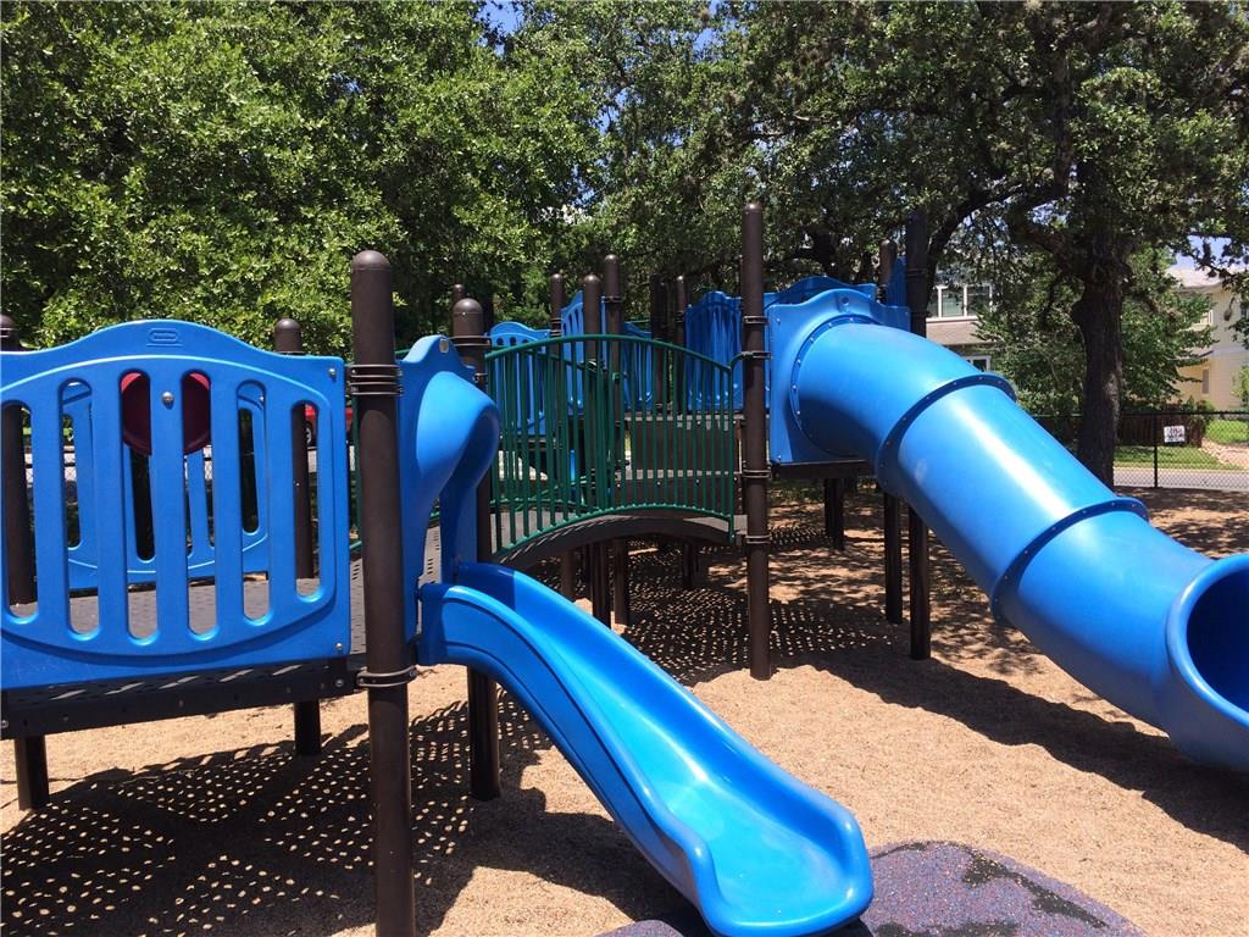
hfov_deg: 61.7
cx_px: 624
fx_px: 1046
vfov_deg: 48.2
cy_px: 468
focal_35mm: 29
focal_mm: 4.15
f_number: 2.2
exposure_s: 1/1244
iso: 32
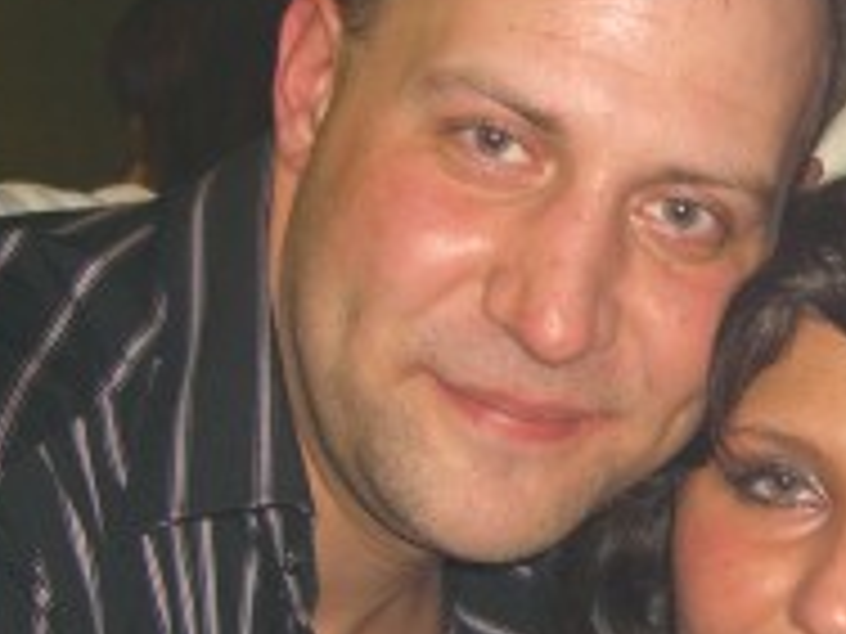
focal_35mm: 121
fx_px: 2957
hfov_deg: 16.0
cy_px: 441
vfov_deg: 12.2
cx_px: 850
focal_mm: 7.9
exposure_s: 1/60
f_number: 2.8
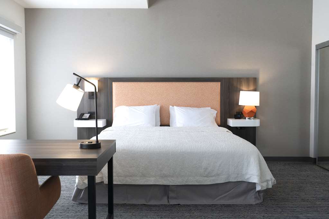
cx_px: 164
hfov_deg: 57.2
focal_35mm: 33
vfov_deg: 40.0
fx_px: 302
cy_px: 110
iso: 2000
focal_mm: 33
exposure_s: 1/125
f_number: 7.1
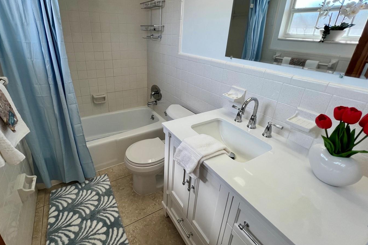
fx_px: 164
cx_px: 162
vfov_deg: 73.4
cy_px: 107
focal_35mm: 16
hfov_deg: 96.3
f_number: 1.8
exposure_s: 1/120
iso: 50
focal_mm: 1.57
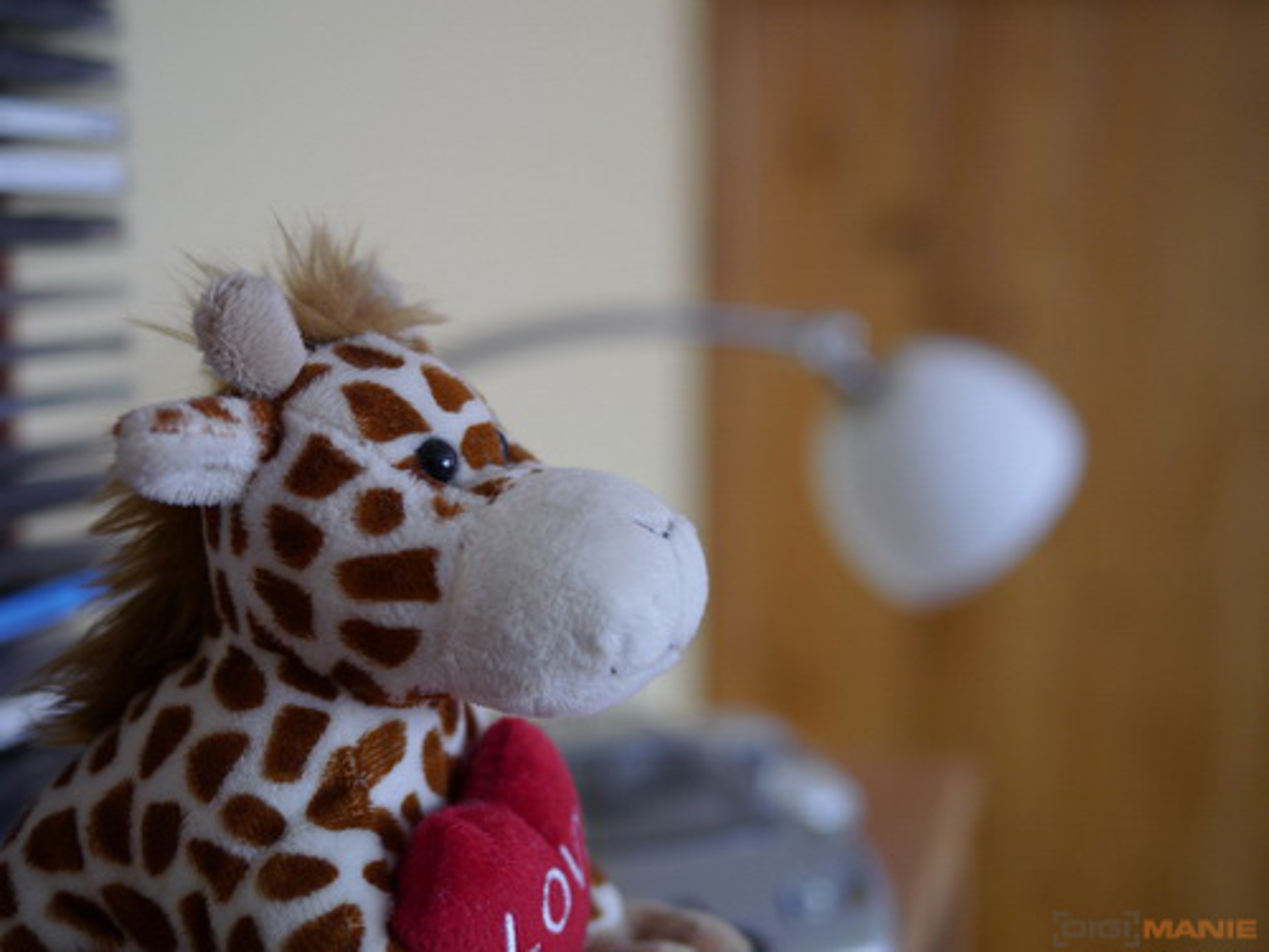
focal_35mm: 50
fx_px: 1833
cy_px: 476
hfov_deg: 38.2
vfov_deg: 29.1
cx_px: 634
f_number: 1.8
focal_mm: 25
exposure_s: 1/160
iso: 160
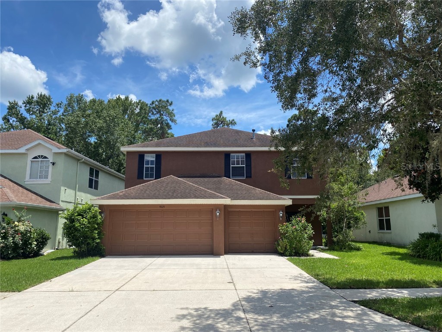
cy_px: 166
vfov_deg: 53.1
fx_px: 332
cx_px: 221
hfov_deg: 67.3
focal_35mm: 26
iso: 32
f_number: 1.8
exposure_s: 1/3731
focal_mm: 4.25
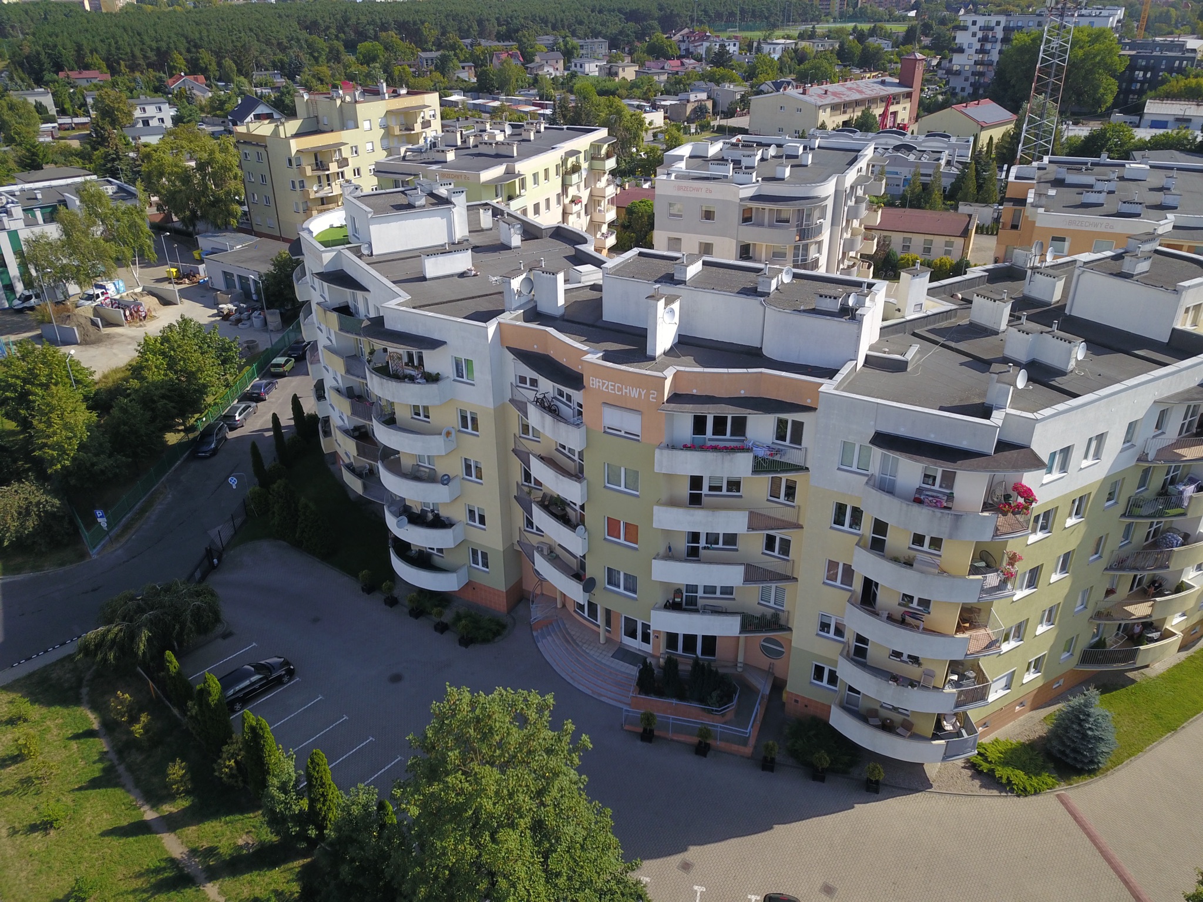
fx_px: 904
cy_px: 451
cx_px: 602
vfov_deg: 53.1
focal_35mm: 26
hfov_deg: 67.3
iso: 100
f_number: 2.2
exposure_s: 1/867
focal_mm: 4.73
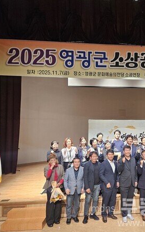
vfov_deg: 58.1
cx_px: 133
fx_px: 209
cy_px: 116
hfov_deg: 35.8
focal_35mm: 33
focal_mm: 5.4
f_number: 1.8
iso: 320
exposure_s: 1/120
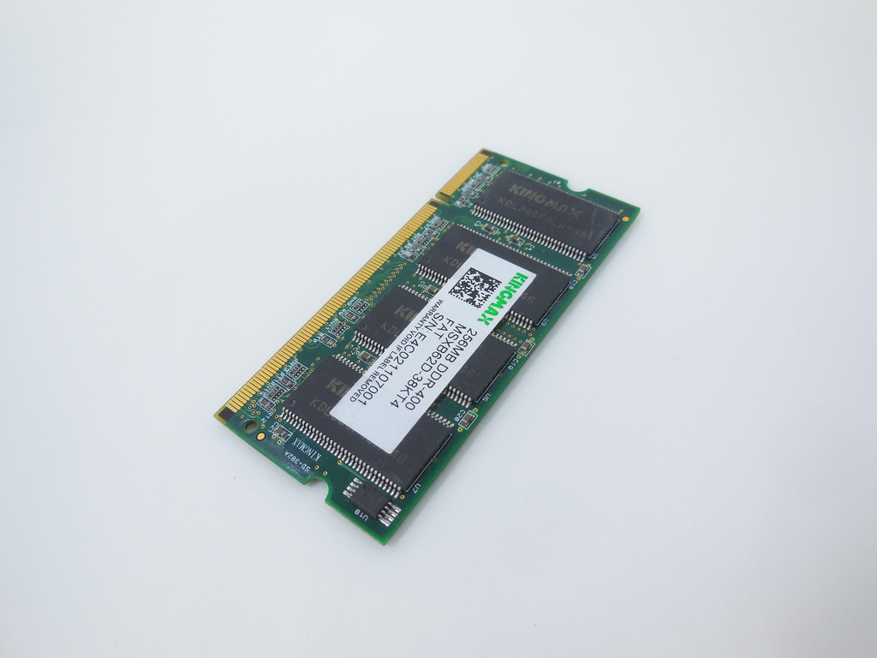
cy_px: 329
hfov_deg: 69.4
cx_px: 438
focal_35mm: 25
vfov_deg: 54.9
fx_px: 633
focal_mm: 4.5
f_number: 3.1
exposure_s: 1/60
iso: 125
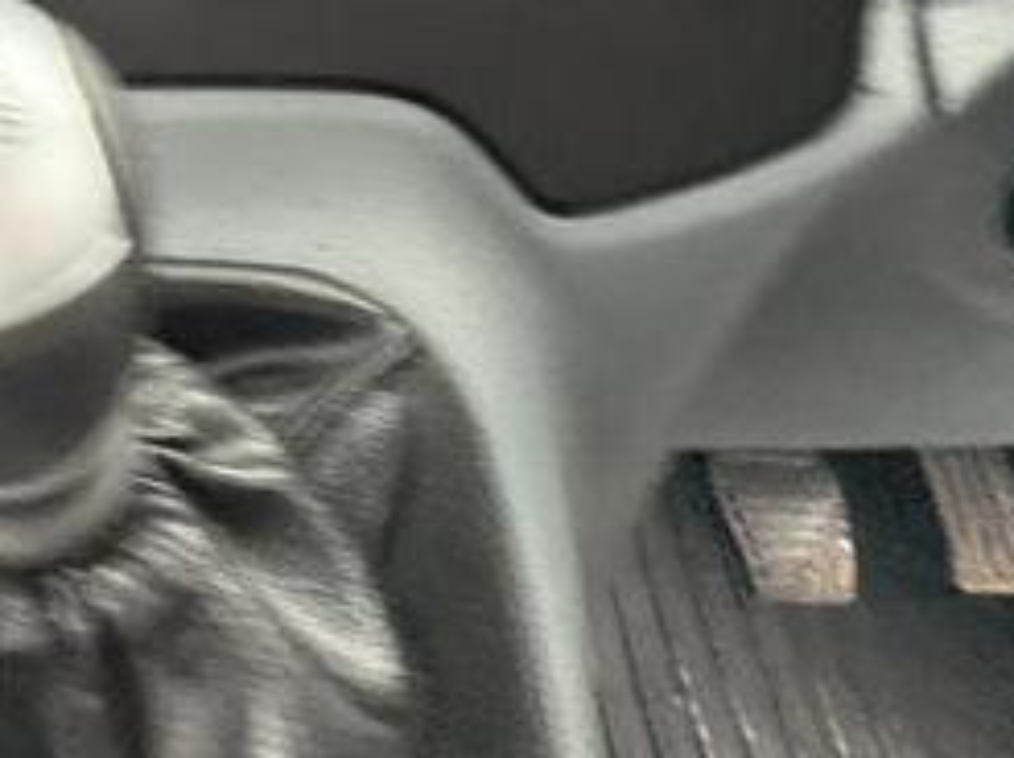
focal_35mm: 51
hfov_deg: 30.4
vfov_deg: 22.9
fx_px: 1492
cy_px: -395
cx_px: -276
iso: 640
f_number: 2.2
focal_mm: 2.22
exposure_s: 1/60
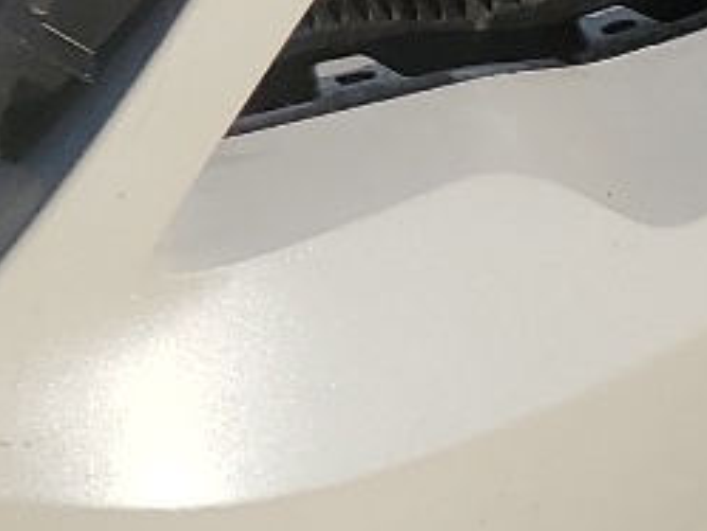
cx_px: -1505
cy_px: -548
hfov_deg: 9.2
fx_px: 3412
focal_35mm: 167
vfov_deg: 8.4
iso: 50
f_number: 1.5
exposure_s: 1/5000
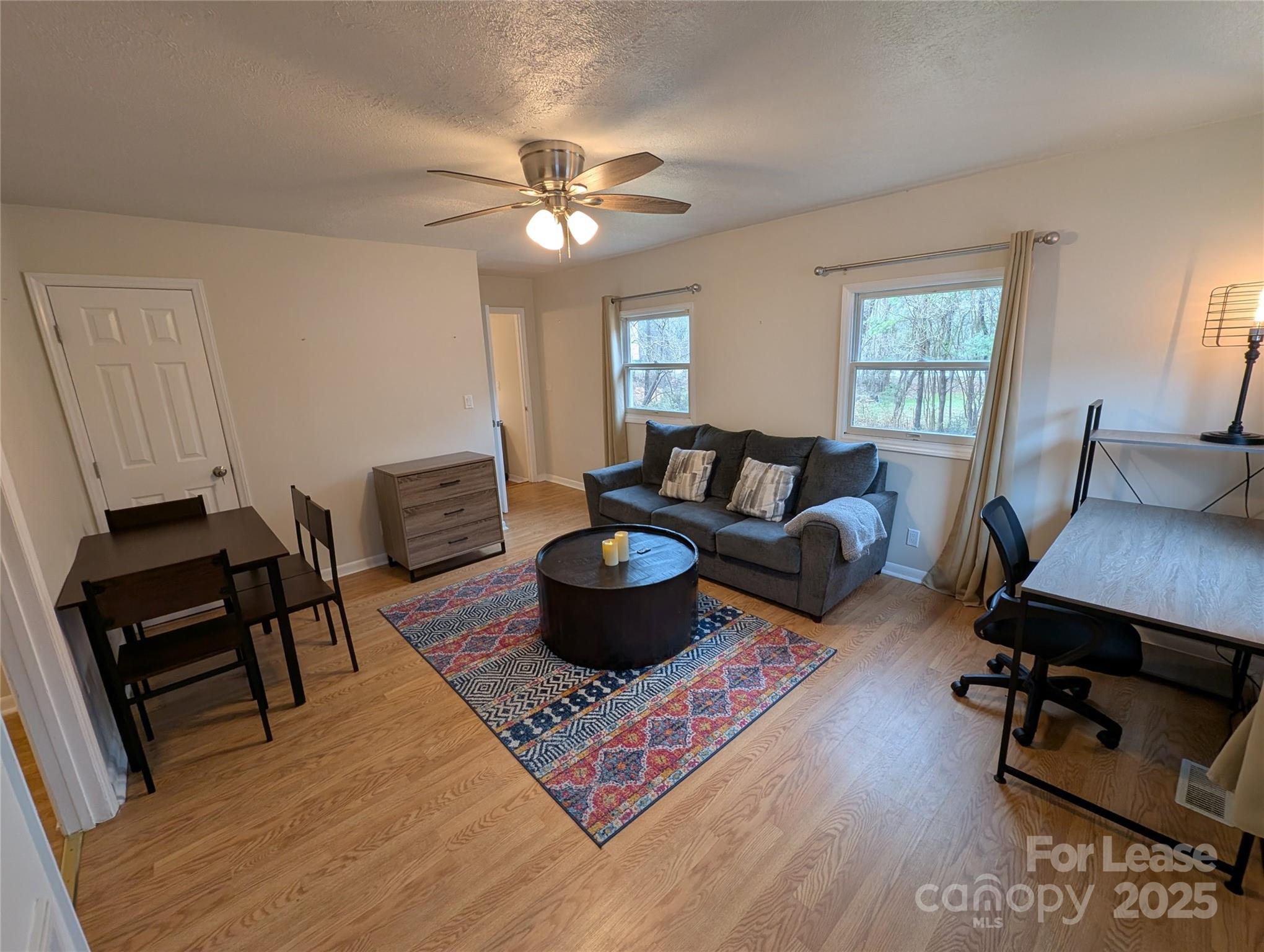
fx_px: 475
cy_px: 476
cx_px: 632
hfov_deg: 106.1
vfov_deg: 90.1
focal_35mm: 13
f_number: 2.2
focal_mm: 1.95
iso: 47
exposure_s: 1/25.1
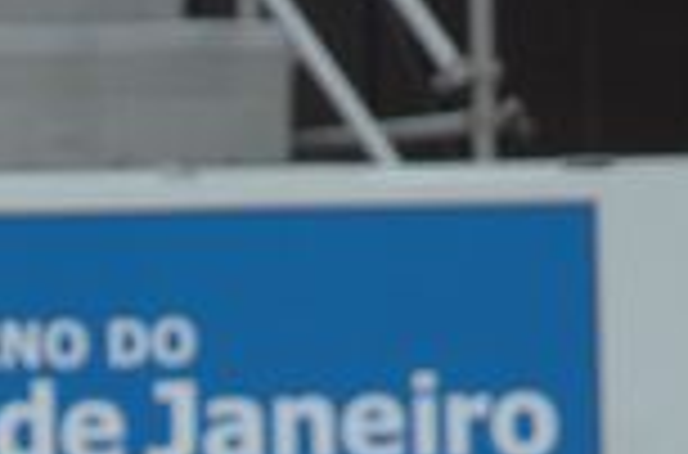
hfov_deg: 1.0
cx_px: -189
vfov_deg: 0.6
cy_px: 928
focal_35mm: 2140
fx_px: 40772
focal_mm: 340
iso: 400
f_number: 5.6
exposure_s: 1/500
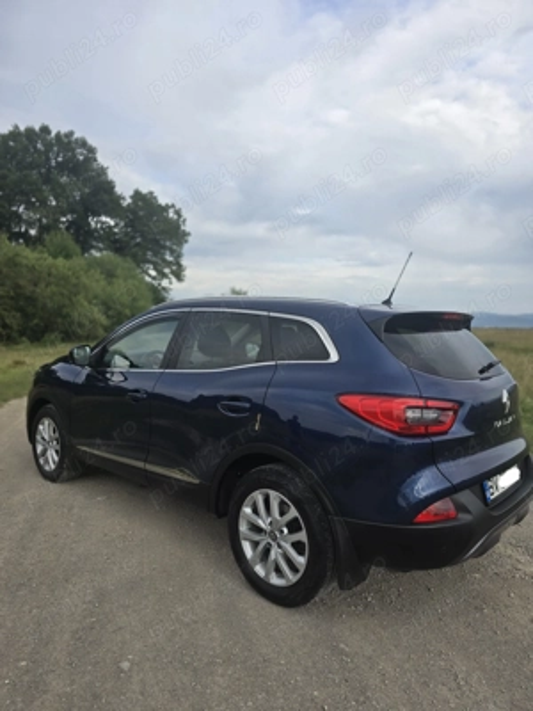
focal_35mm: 23
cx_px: 266
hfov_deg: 58.9
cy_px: 356
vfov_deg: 73.9
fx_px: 472
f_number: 1.7
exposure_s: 1/323
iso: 12
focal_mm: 6.3
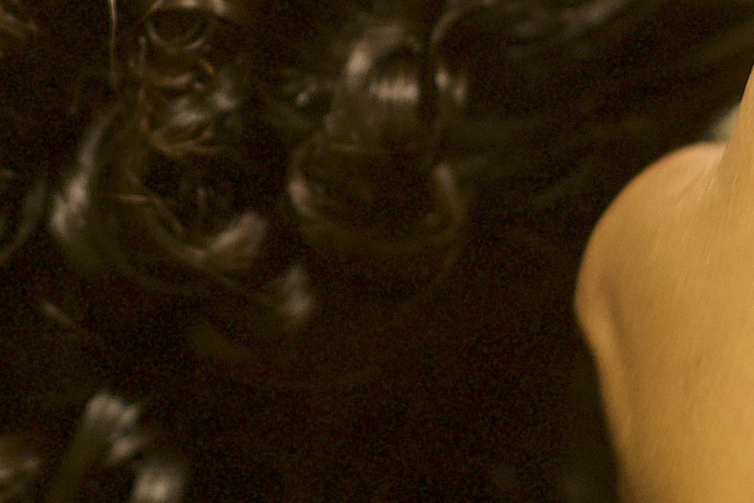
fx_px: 6181
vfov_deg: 4.7
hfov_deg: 7.0
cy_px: -62
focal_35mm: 295
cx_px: 246
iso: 2000
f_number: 2.5
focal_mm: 50
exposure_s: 1/250
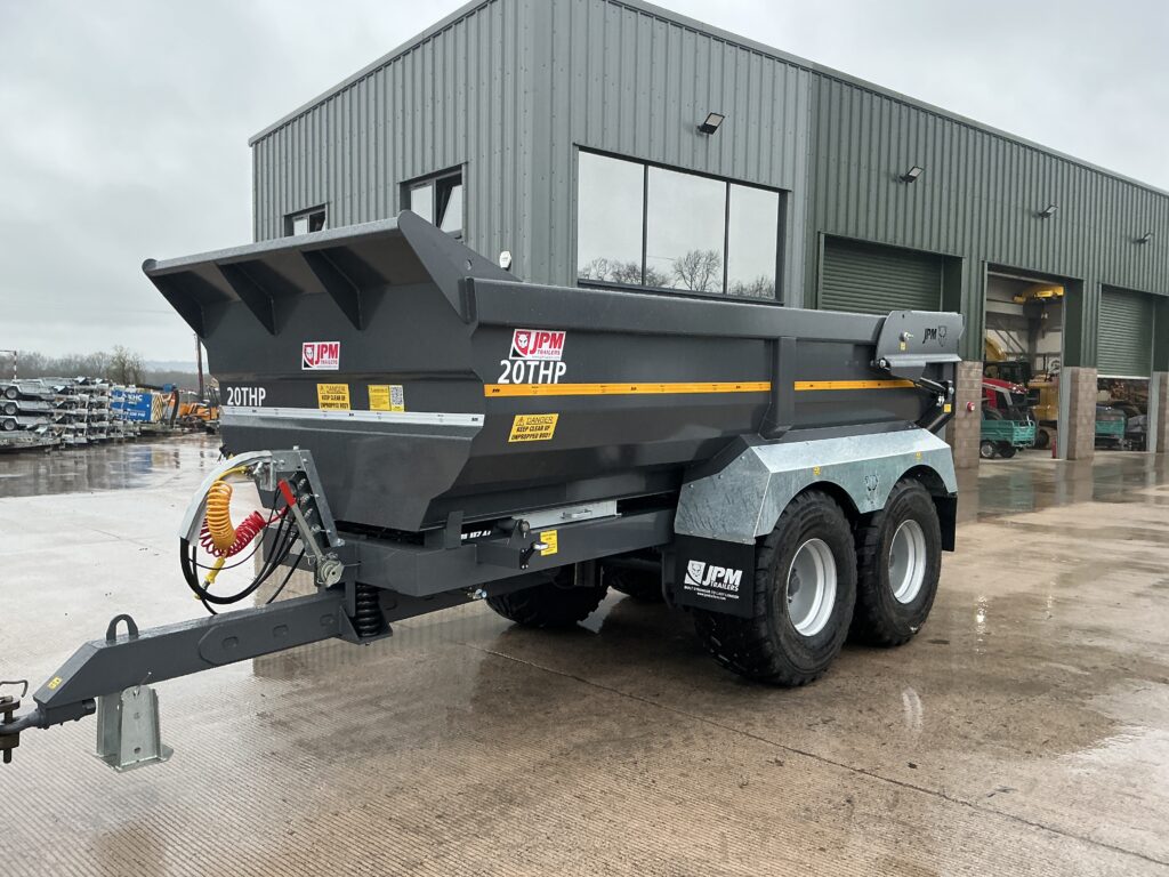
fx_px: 946
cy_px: 438
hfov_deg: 63.4
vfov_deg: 49.7
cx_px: 584
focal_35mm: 28
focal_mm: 3
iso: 64
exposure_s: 1/99
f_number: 1.8
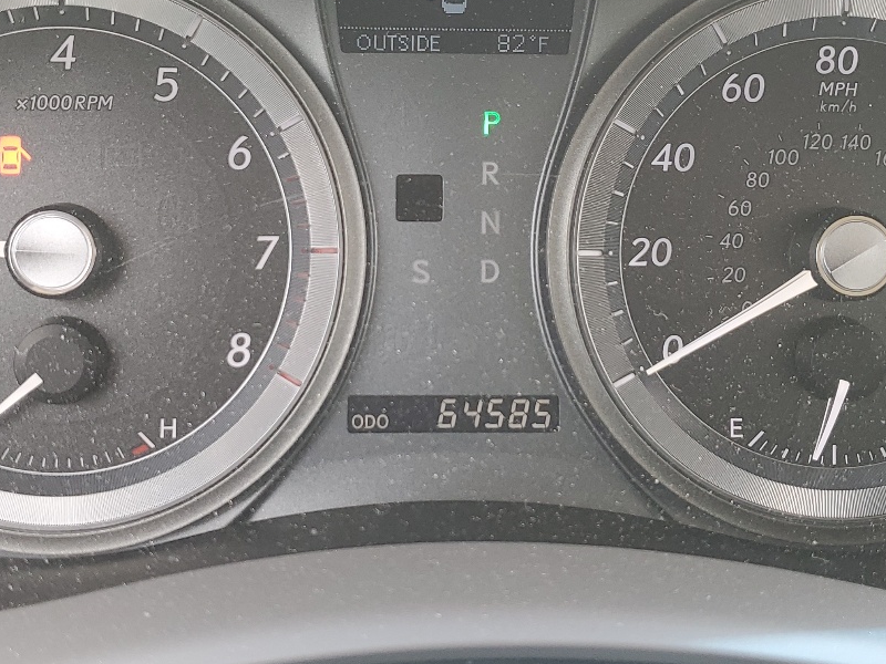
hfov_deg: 36.8
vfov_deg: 28.0
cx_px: 415
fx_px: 1331
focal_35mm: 52
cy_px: 258
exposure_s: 1/60.2
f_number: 1.5
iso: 52
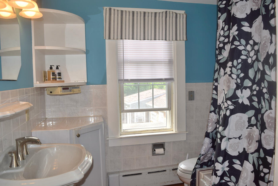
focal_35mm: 27
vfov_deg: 48.0
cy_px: 93
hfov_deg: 67.4
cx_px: 139
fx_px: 209
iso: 180
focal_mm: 18
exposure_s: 1/125
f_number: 5.6
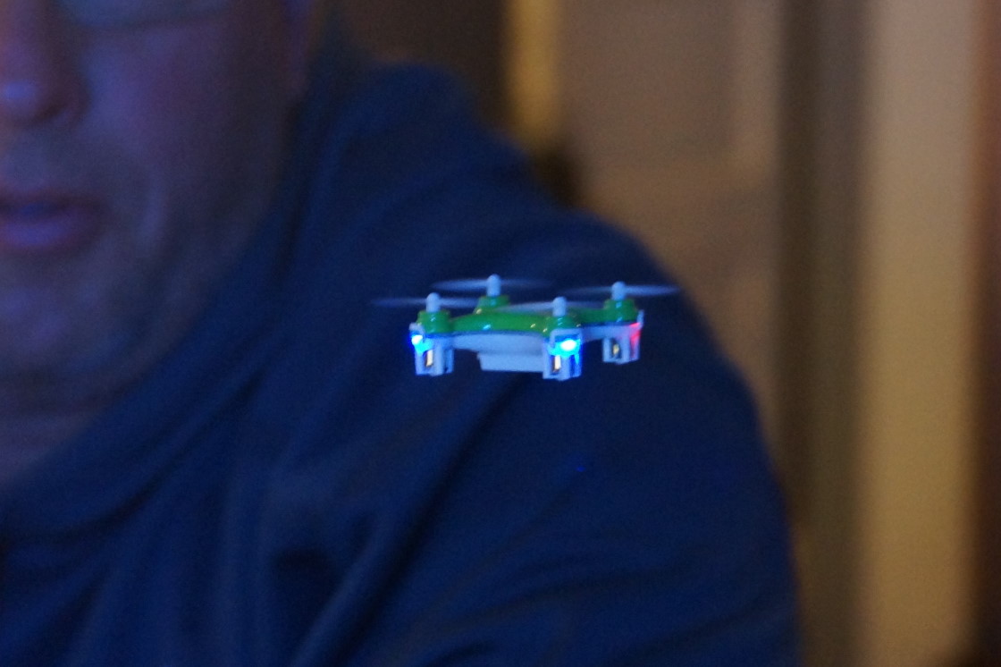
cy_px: 334
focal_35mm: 105
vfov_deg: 13.0
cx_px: 500
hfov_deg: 19.5
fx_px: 2919
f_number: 5
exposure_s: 1/25
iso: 1600
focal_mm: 70
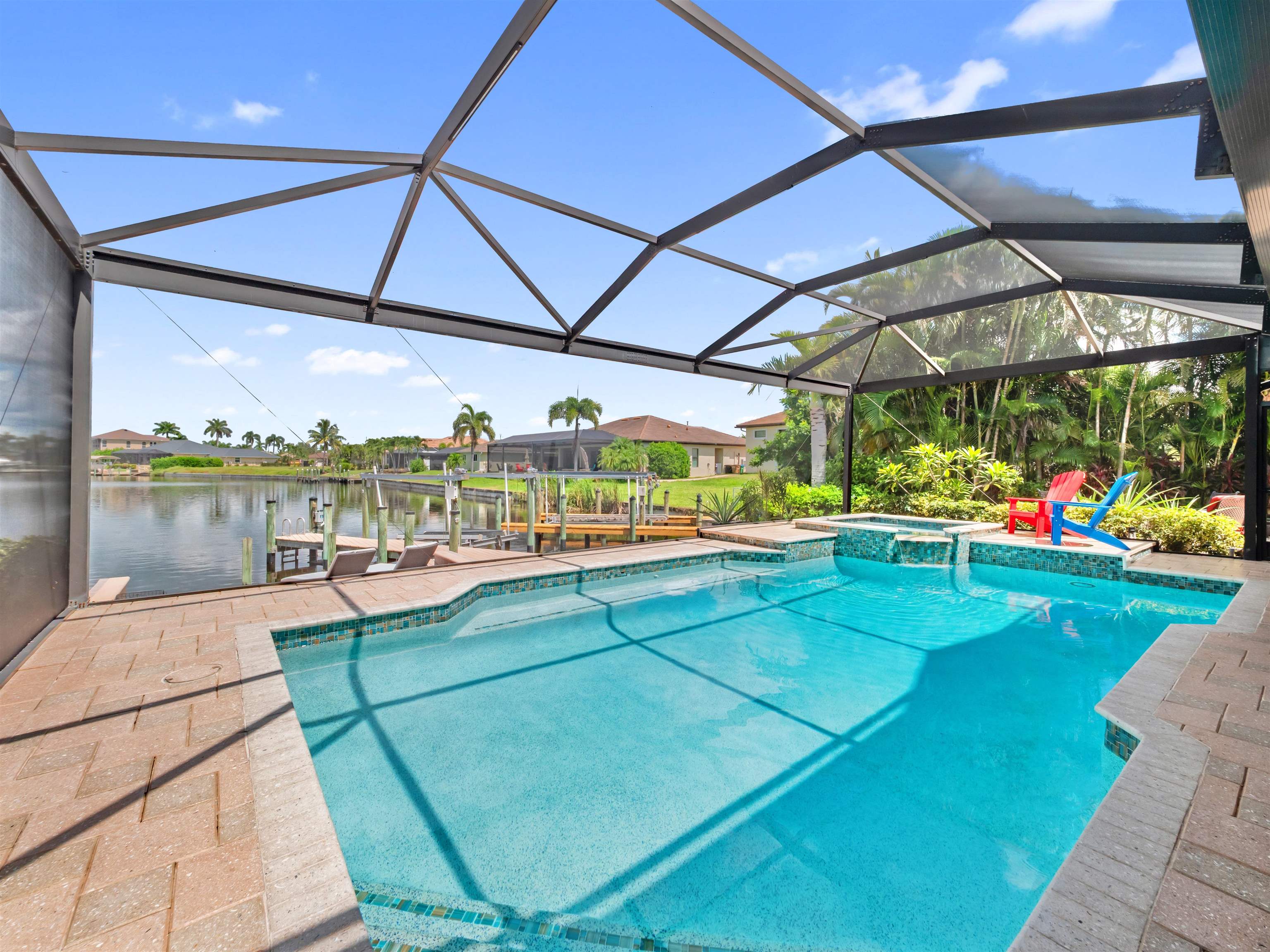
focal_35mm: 14
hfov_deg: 102.1
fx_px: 514
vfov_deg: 85.7
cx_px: 635
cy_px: 476
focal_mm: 7
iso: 200
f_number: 7.1
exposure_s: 1/160
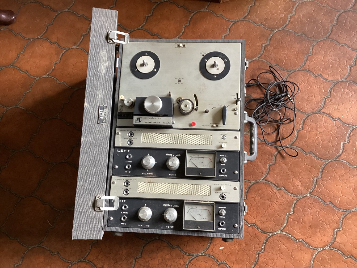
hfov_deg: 58.3
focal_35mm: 31
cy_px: 134
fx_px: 320
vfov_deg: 45.4
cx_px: 178
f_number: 2.4
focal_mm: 3.3
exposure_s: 1/60
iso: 250
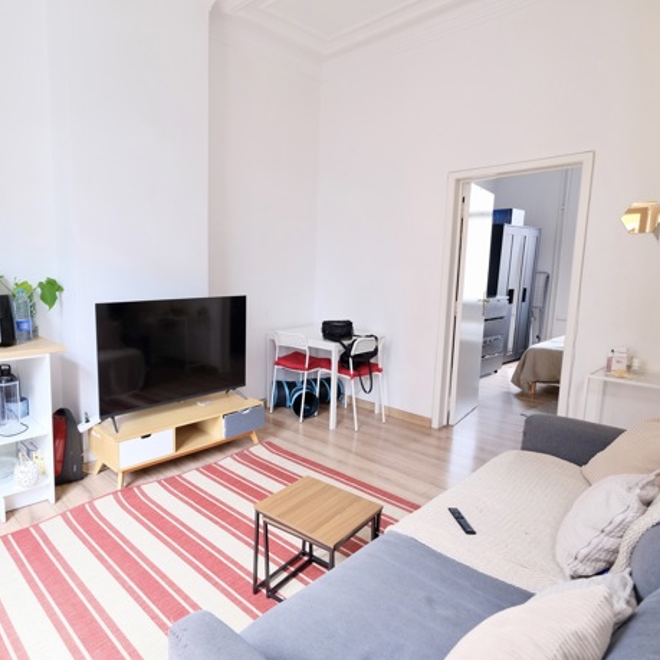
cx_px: 236
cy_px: 332
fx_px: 431
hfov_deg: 73.2
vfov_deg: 74.8
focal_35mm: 20
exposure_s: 1/30
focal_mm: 10
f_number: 4
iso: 2000
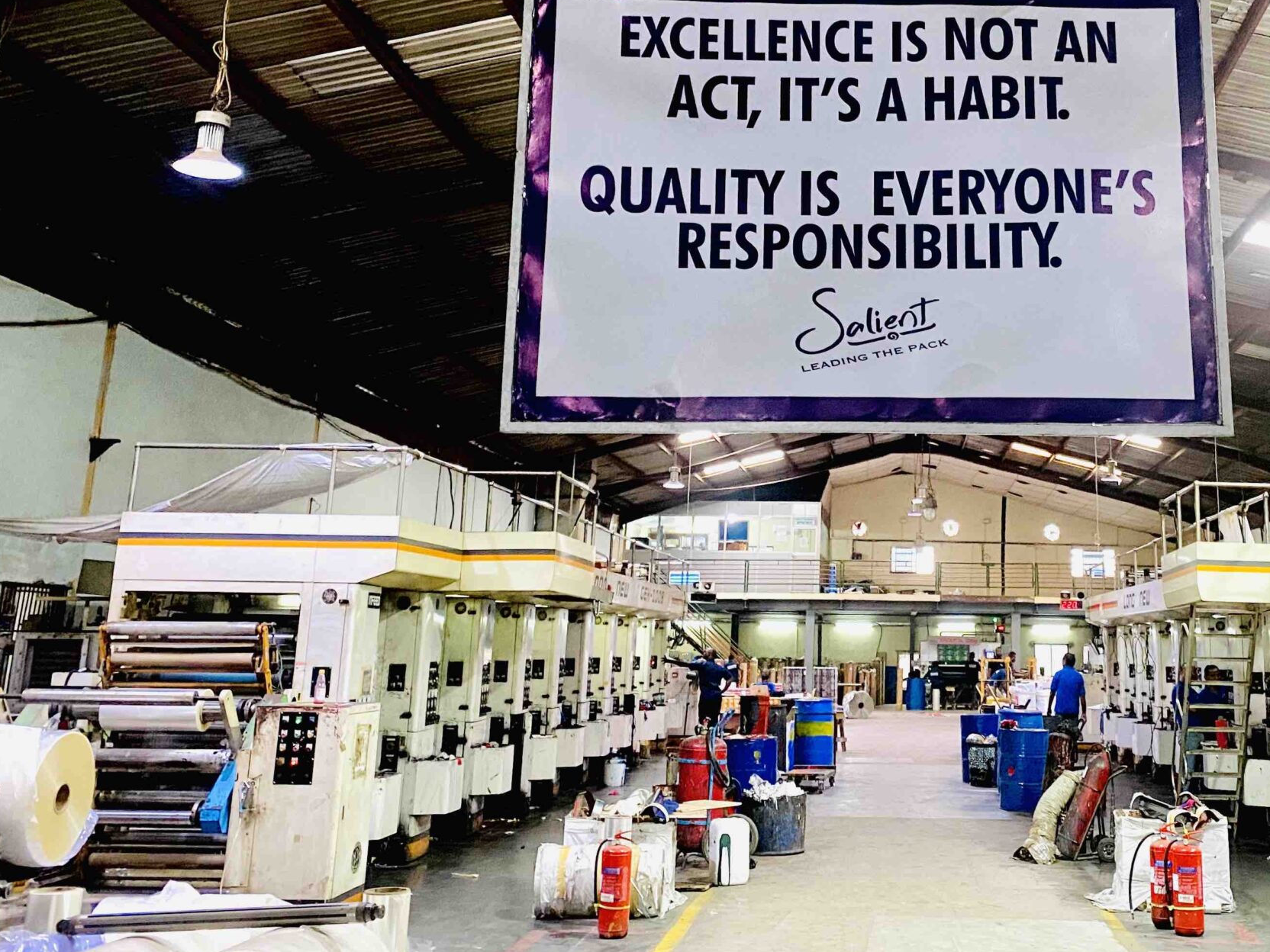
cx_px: 877
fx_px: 1468
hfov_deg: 45.9
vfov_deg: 35.5
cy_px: 296
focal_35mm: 40
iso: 320
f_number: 1.8
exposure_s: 1/50
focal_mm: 4.25
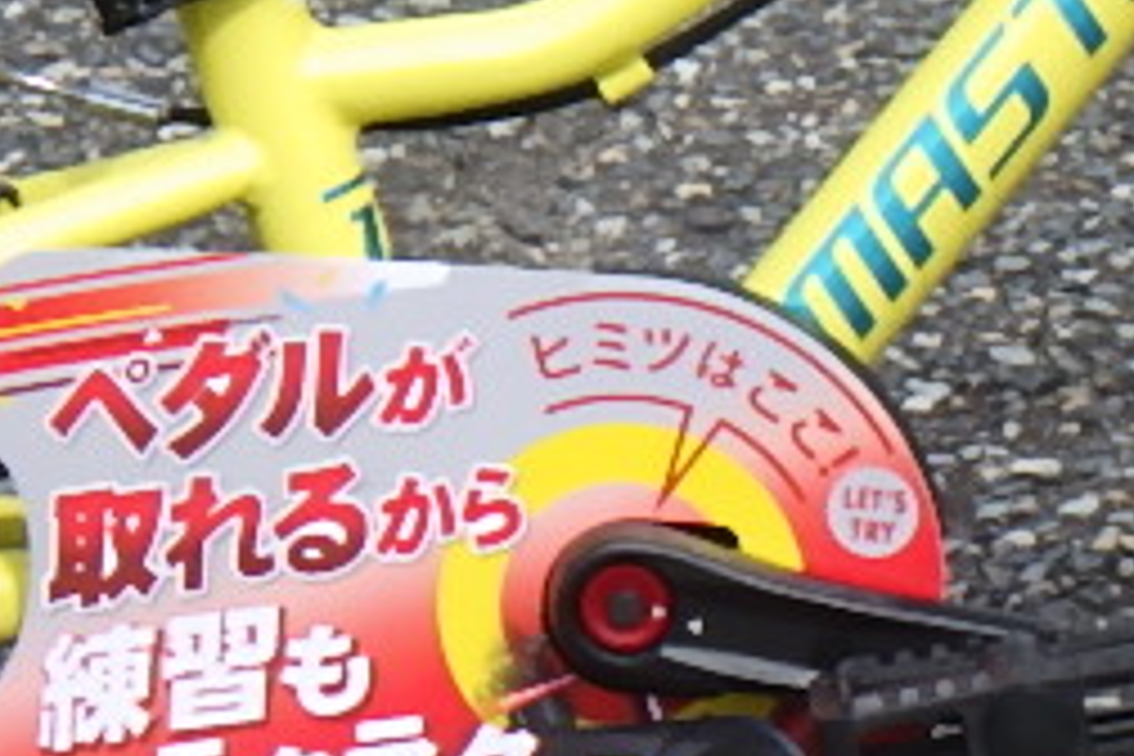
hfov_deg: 6.3
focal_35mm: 325
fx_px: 10237
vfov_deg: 4.2
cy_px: 58
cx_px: 752
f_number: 5.8
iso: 125
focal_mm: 13.7
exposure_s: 1/400
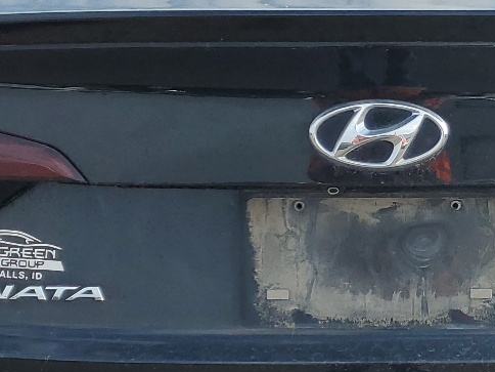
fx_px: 1230
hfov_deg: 22.5
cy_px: 213
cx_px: 376
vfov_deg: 17.2
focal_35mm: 86
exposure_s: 1/2000
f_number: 1.5
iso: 50
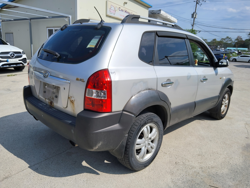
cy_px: 94
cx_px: 125
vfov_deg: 53.1
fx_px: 188
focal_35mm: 26
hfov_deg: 67.3
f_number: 1.8
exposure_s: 1/1465
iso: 12
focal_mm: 3.98
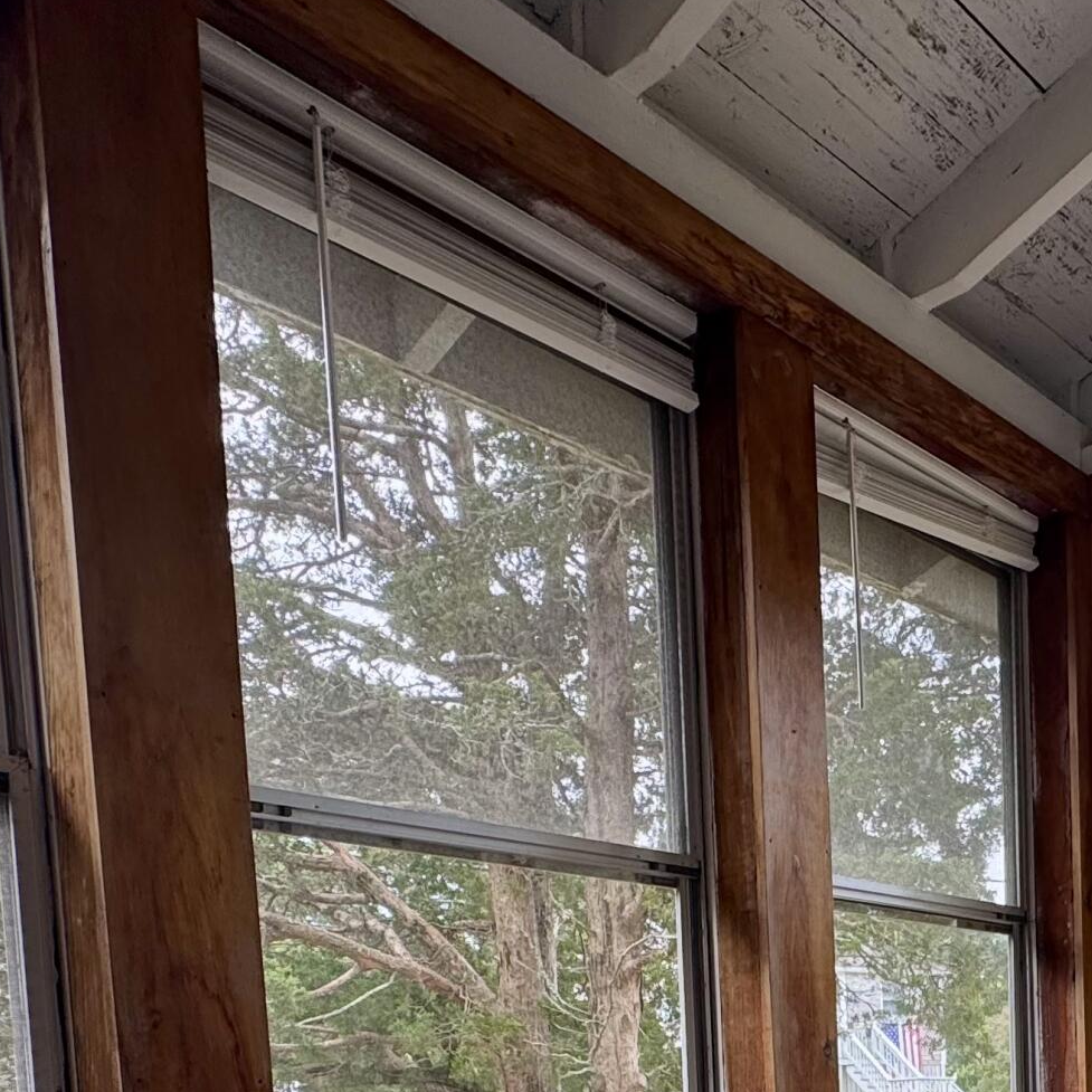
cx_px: 1033
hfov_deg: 39.8
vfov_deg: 37.1
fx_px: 1356
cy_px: 1191
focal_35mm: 38
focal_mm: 2.22
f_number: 2.2
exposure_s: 1/150
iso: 40
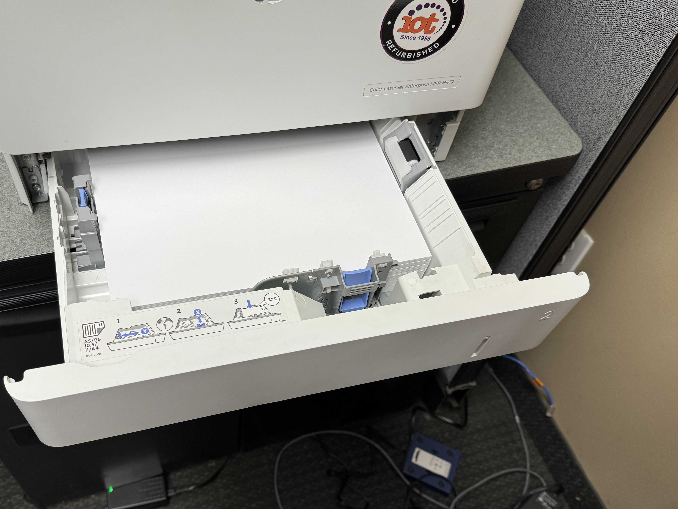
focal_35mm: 31
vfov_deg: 45.2
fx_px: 607
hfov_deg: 58.1
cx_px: 288
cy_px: 307
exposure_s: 1/120
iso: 125
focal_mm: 6.86
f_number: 1.78
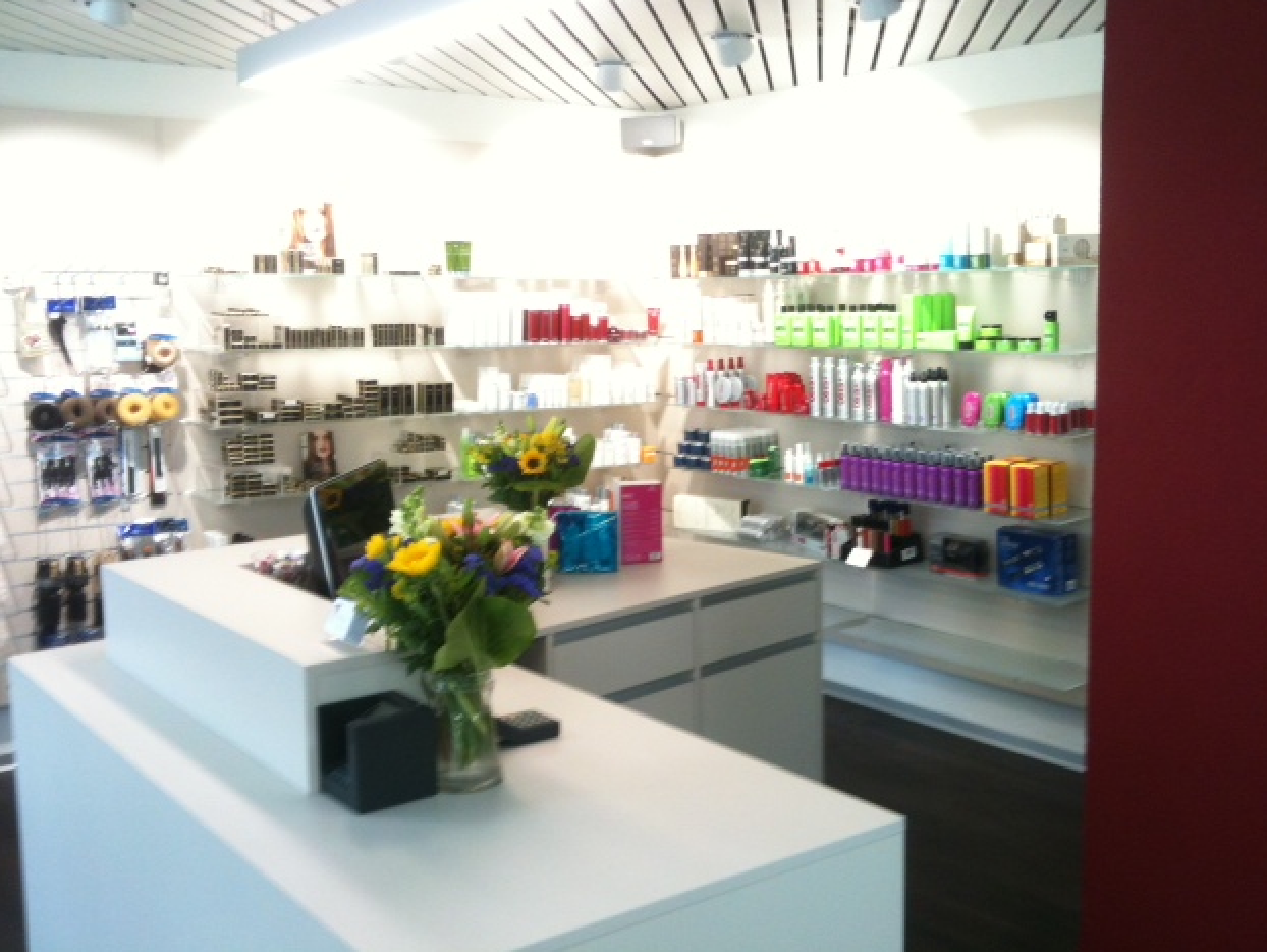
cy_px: 467
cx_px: 644
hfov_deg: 51.3
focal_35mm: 36
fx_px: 1318
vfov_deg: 39.7
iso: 80
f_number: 2.8
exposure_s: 1/20
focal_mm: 3.85
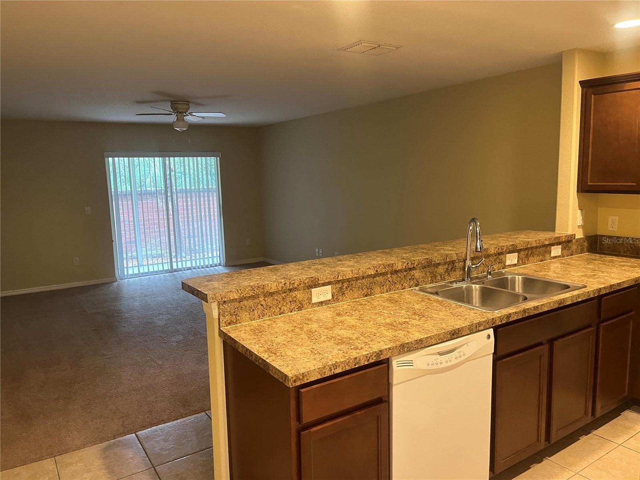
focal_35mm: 26
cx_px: 320
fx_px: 481
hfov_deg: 67.3
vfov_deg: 53.1
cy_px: 240
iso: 400
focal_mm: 5.1
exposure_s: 1/60
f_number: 1.6
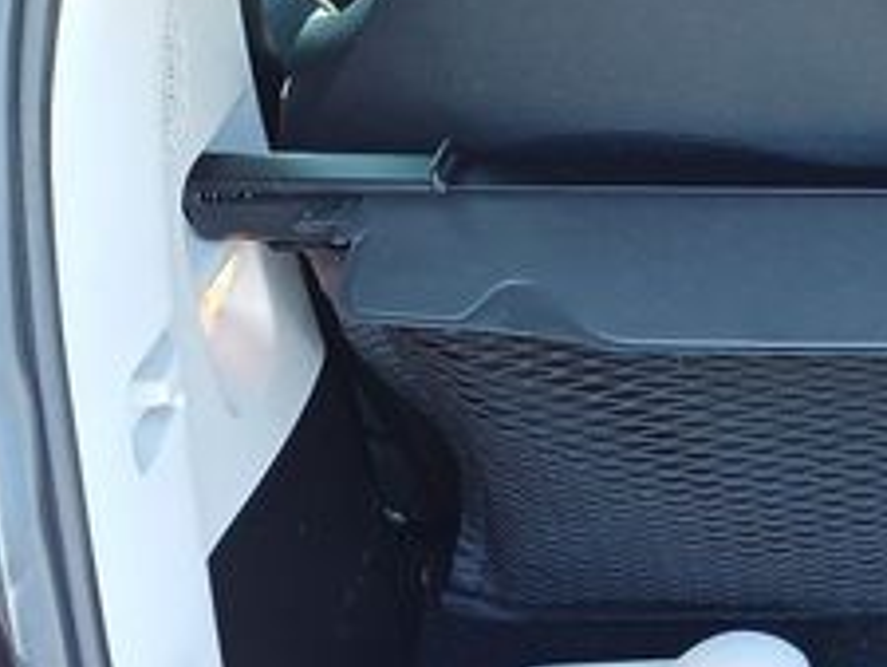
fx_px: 2282
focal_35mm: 89
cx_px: 1246
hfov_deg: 19.7
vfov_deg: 16.6
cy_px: 403
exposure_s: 1/50
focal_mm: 4.65
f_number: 1.8
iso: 50
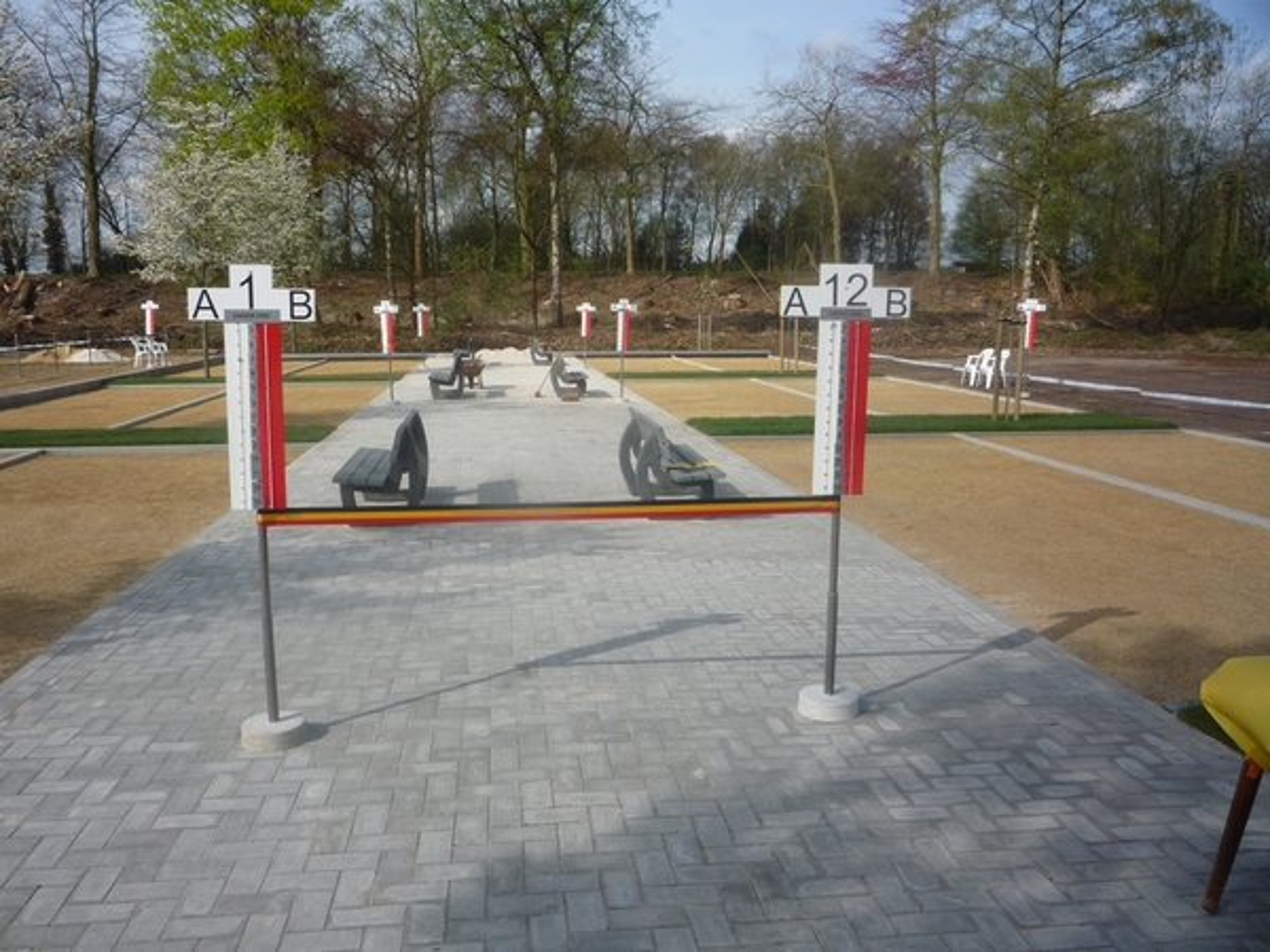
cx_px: 635
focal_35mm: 30
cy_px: 476
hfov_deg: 60.0
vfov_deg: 46.8
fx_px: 1101
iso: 100
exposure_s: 1/400
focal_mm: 5.2
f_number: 5.6
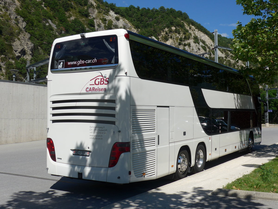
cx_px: 139
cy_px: 104
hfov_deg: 42.9
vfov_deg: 32.9
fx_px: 353
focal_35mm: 44
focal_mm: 9
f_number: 3.2
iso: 80
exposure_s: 1/2000
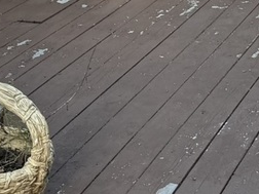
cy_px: -87
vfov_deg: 10.5
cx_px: 100
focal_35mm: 137
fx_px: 1025
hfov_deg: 14.4
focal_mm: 6.76
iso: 80
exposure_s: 1/708
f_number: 1.78
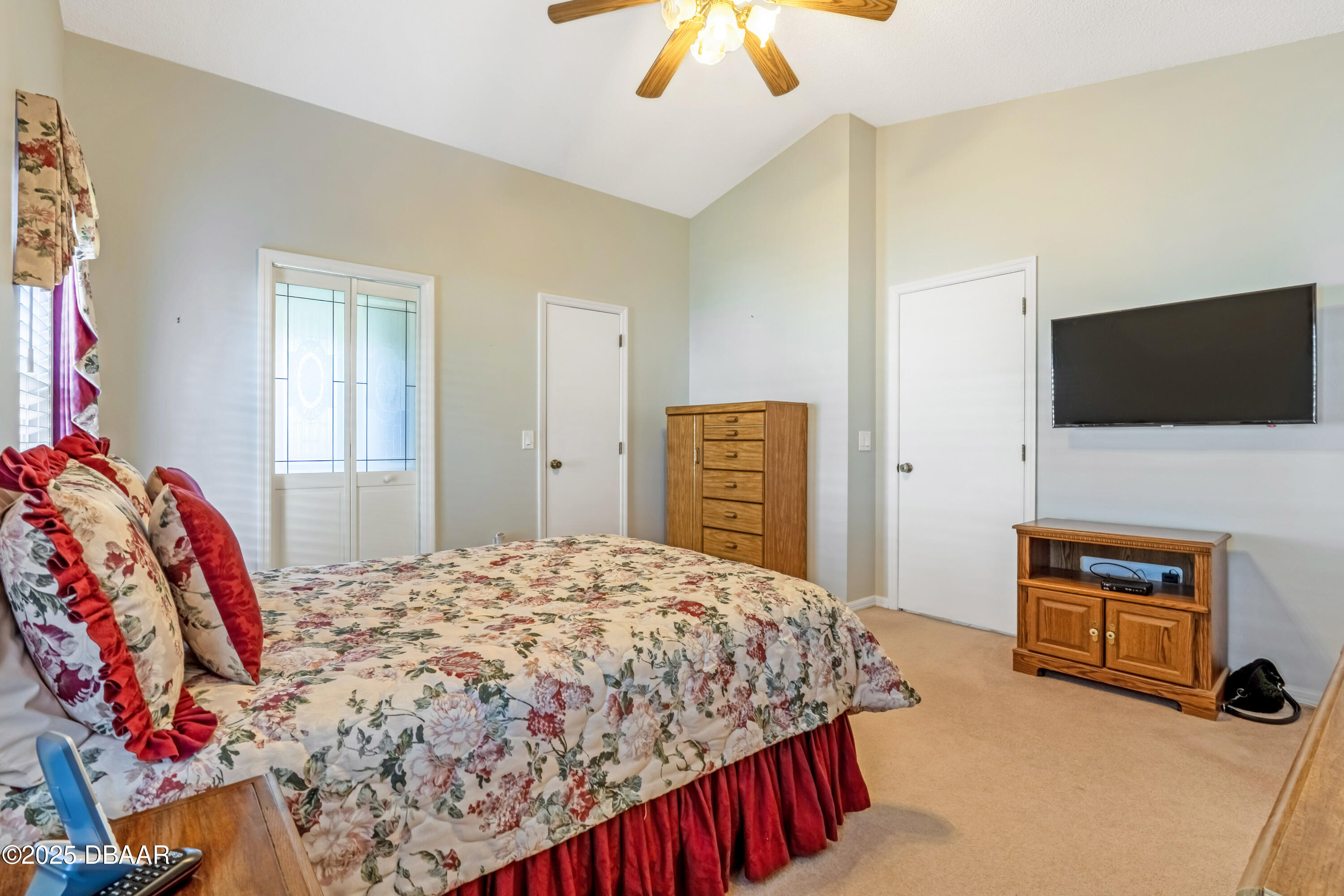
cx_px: 672
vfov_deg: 72.1
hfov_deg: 95.0
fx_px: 616
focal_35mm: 16
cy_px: 448
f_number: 9
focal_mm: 11
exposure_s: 1/125
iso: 250
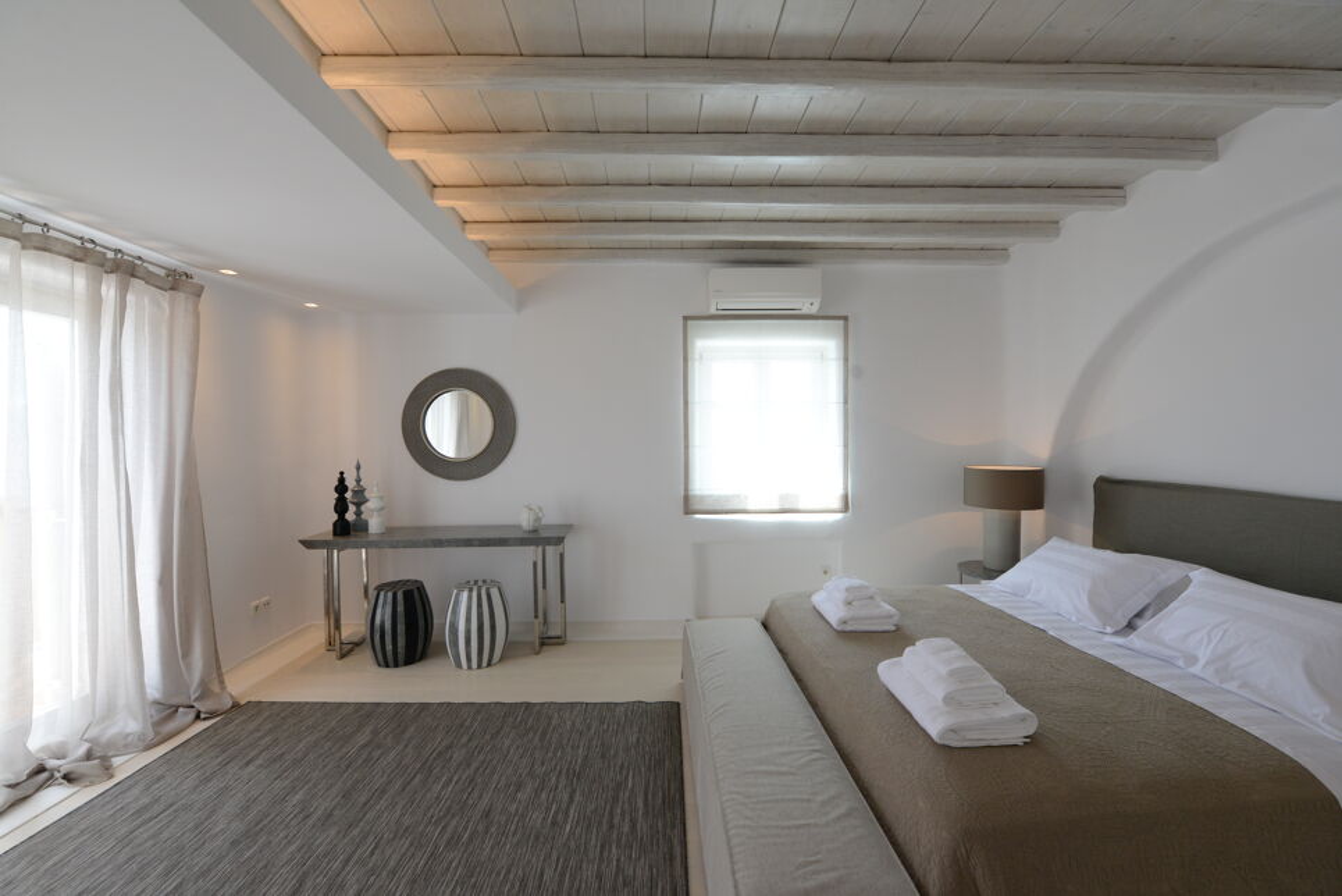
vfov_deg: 81.2
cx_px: 671
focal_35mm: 14
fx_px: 522
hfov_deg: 104.2
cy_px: 448
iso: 800
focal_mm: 14
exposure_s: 1/200
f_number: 7.1
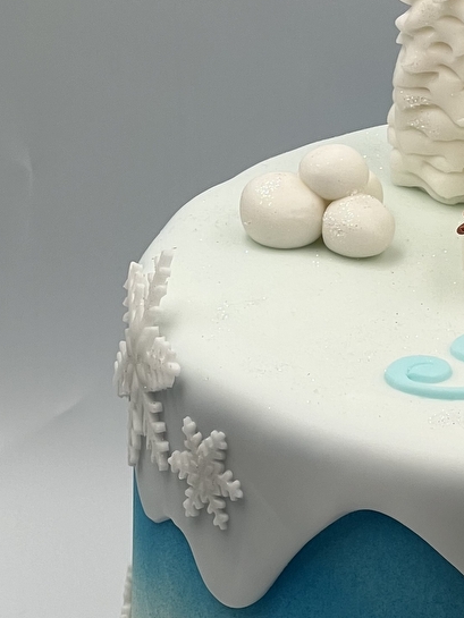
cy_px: 452
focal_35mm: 212
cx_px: 562
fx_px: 3787
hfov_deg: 7.0
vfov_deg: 9.3
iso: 32
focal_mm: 9
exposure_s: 1/138
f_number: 2.8
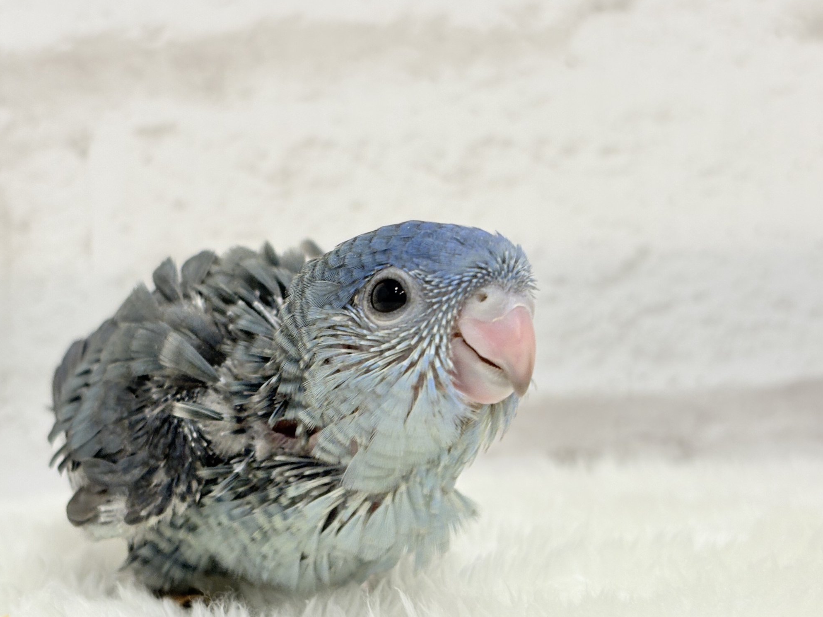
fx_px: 1593
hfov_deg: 28.9
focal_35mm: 67
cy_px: 347
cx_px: 353
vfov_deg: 21.9
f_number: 1.6
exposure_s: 1/50
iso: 40
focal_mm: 5.96
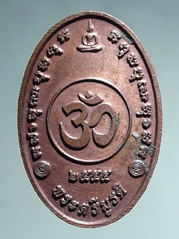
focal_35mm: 28
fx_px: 193
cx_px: 90
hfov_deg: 49.7
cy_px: 120
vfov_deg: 63.4
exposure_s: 1/131
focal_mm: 3.7
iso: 40
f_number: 1.9
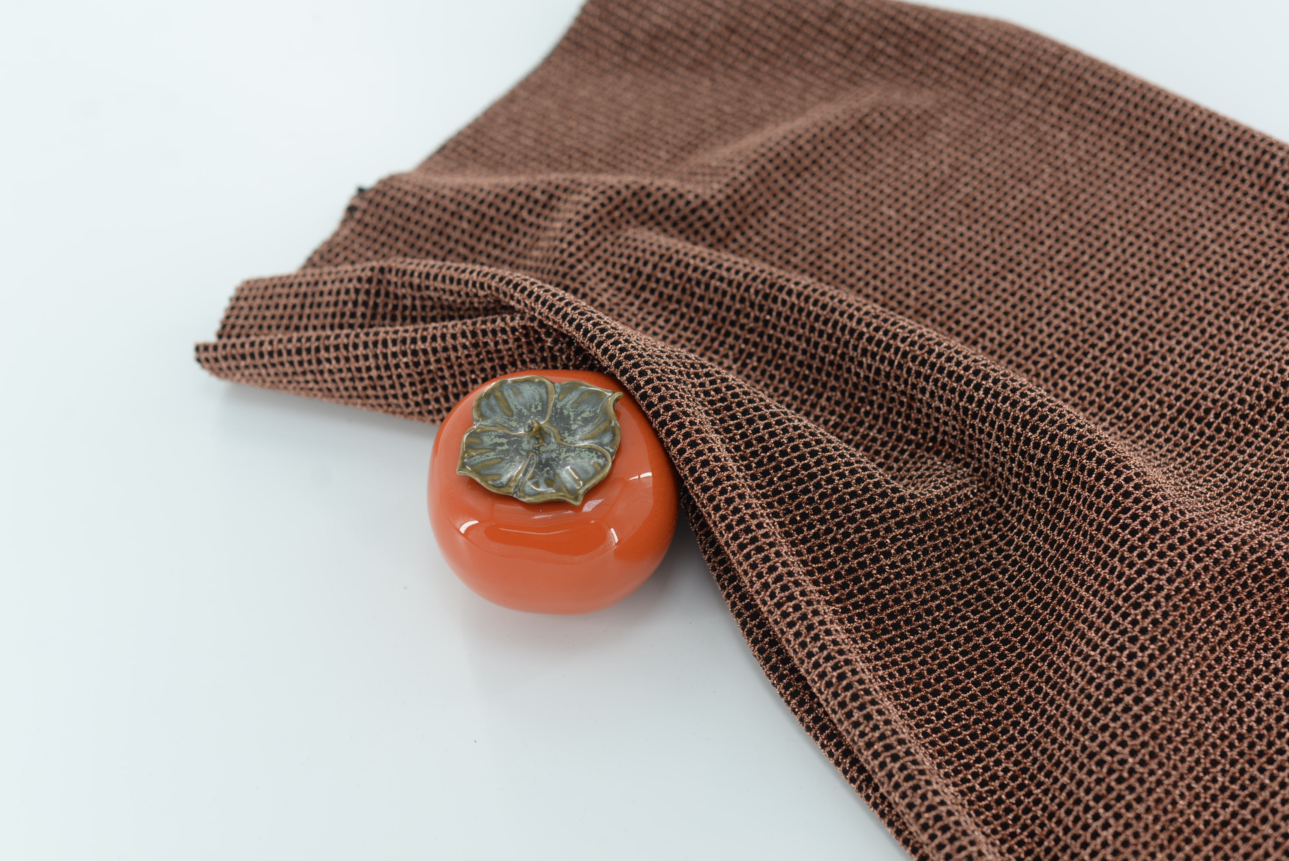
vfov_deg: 27.0
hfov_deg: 39.6
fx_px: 1791
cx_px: 644
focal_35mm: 50
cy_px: 430
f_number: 4
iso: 100
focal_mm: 50
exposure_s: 1/100
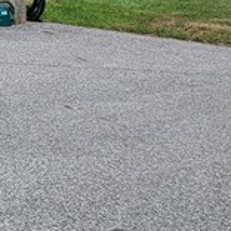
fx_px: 1049
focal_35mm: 139
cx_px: -469
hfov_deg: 9.6
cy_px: -123
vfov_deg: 12.0
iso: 40
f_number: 1.8
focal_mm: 5
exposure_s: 1/2657
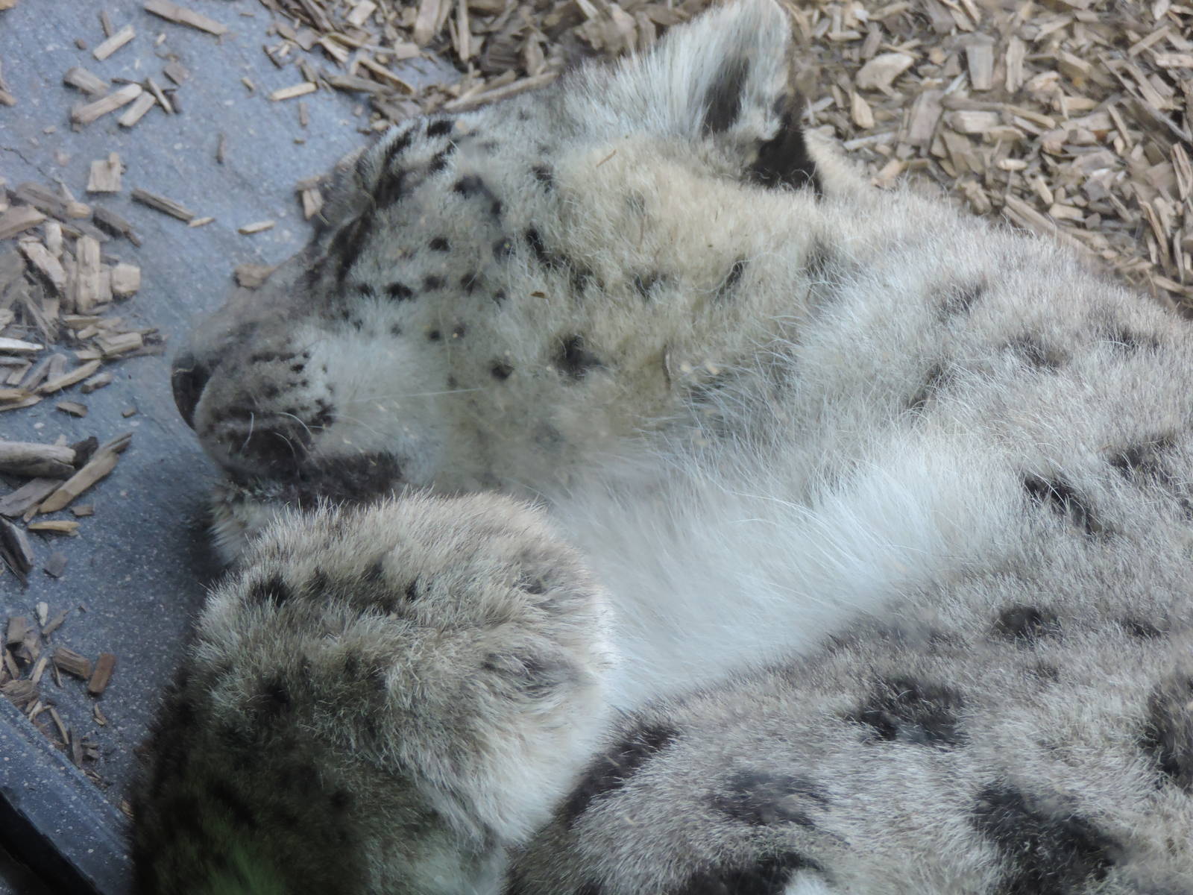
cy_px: 448
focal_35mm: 75
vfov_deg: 19.6
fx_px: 2585
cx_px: 596
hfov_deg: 26.0
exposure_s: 1/100
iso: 360
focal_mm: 13.4
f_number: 3.9
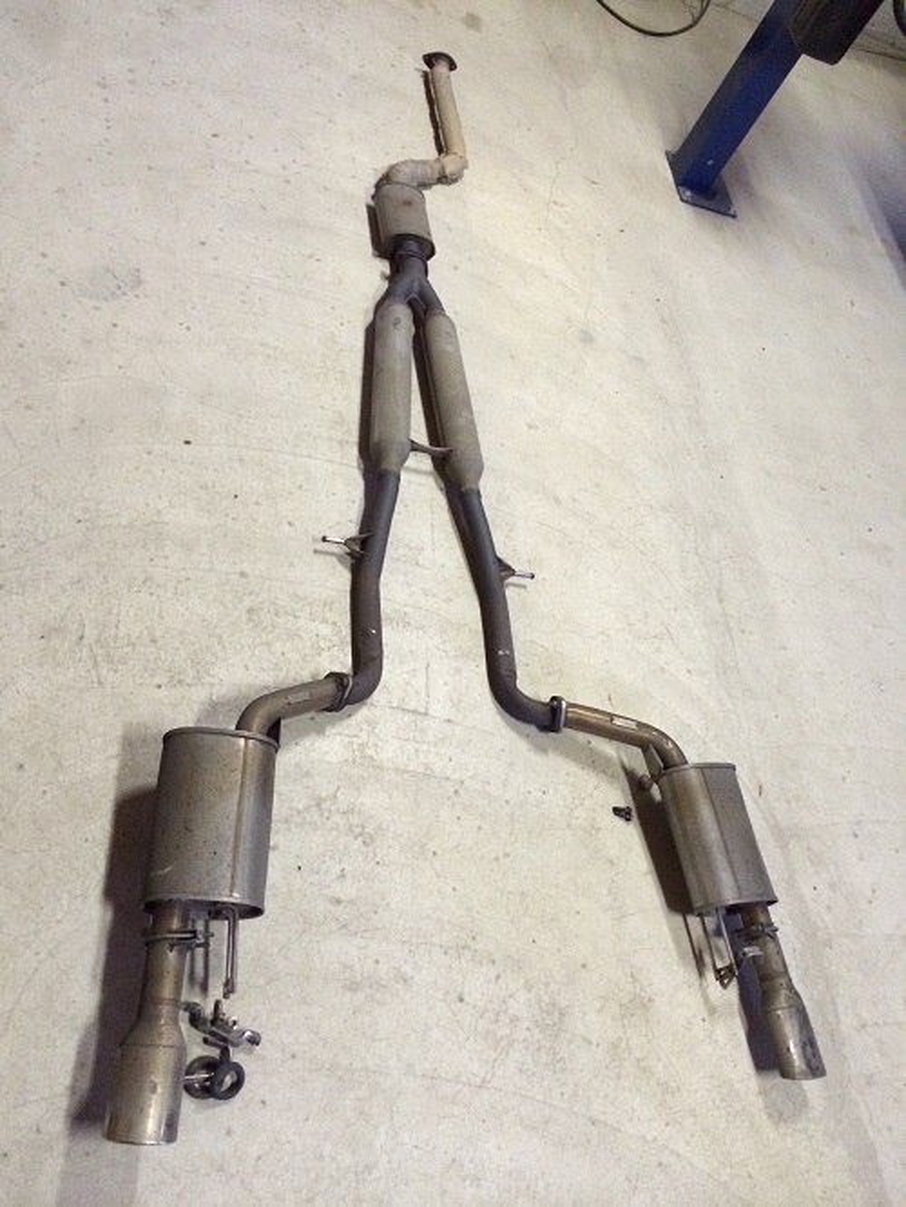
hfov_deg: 46.8
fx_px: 1046
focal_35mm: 30
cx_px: 453
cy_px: 604
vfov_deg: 59.9
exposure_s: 1/25
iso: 320
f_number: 2.2
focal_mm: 4.12
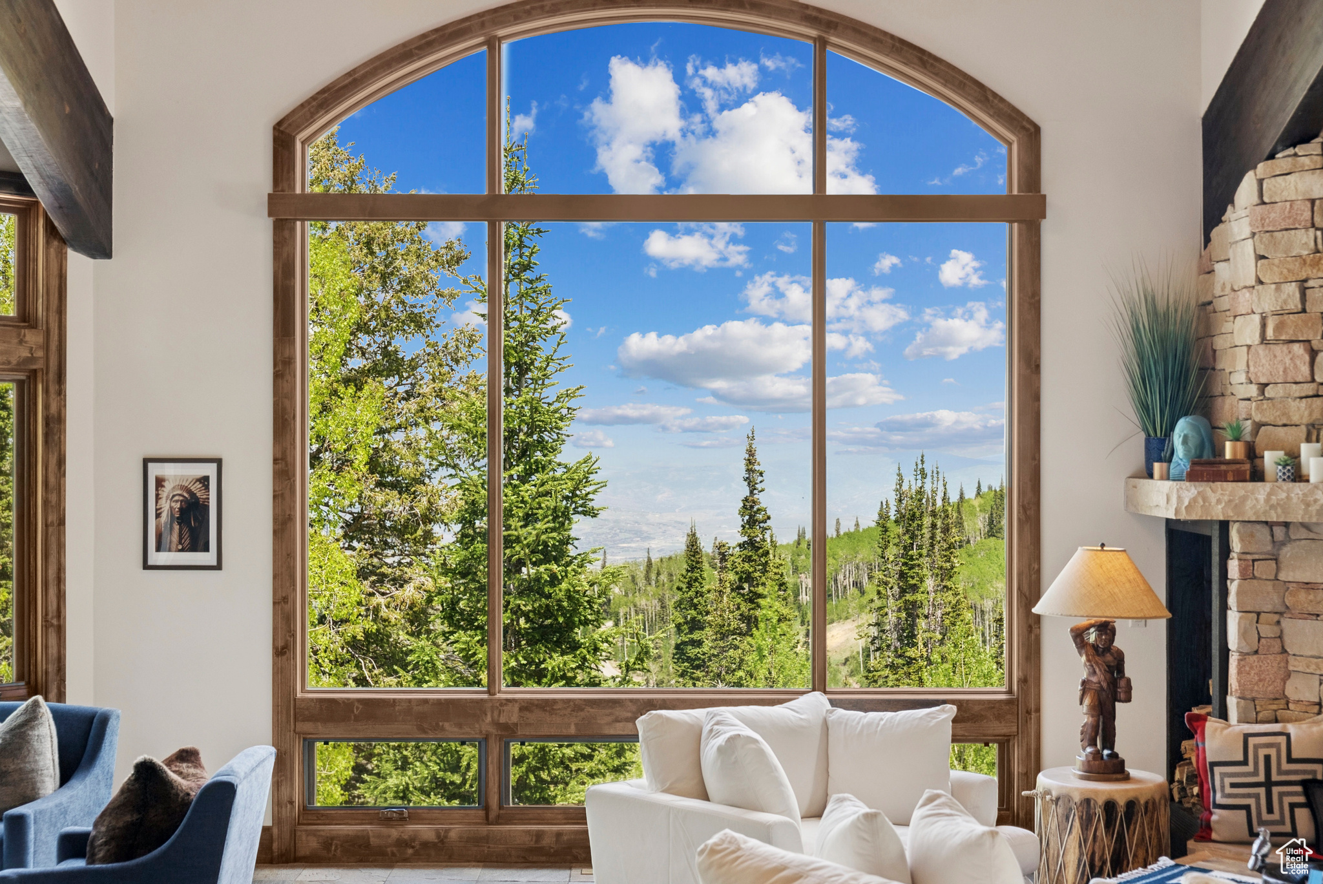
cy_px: 442
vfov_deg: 29.9
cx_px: 662
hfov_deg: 43.6
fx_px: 1655
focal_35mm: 45
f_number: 4
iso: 400
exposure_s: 1/2000
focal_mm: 45
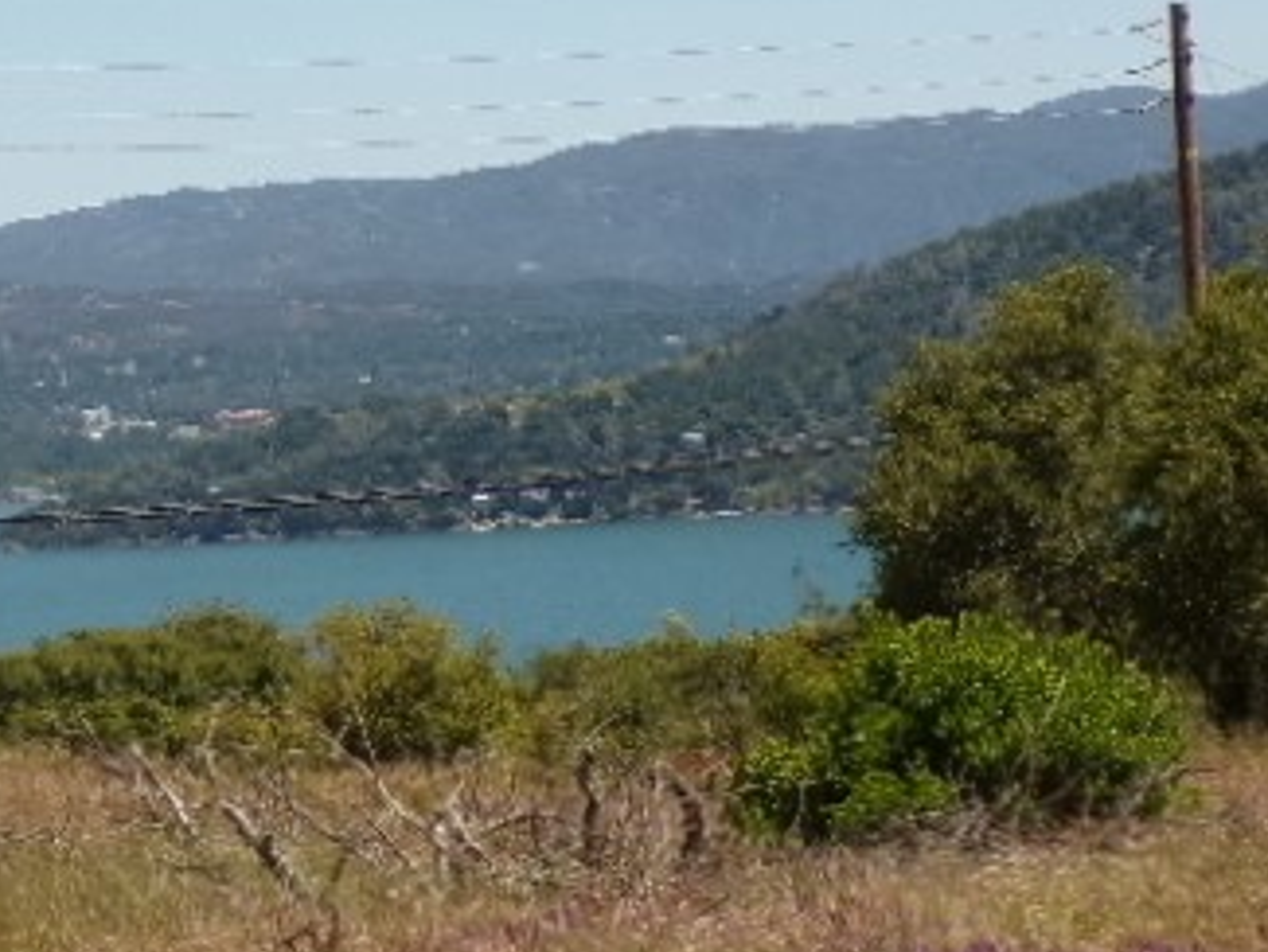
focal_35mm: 195
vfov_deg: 7.6
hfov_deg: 10.1
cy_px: 410
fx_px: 7146
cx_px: 168
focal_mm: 17.7
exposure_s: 1/550
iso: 100
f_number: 4.7
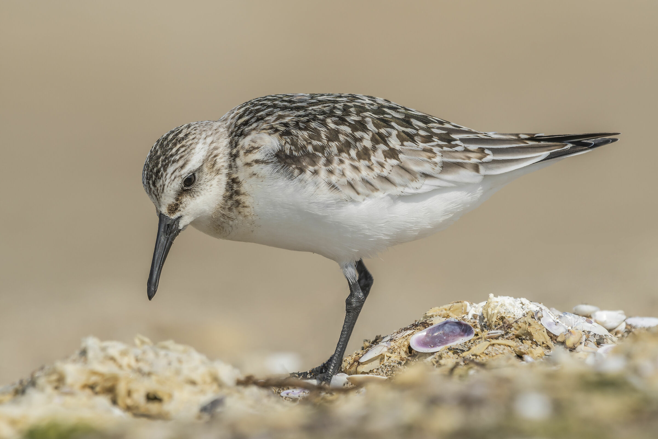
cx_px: 329
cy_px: 220
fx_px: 13707
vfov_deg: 1.8
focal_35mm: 750
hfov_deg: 2.7
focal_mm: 500
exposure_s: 1/750
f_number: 8
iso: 140
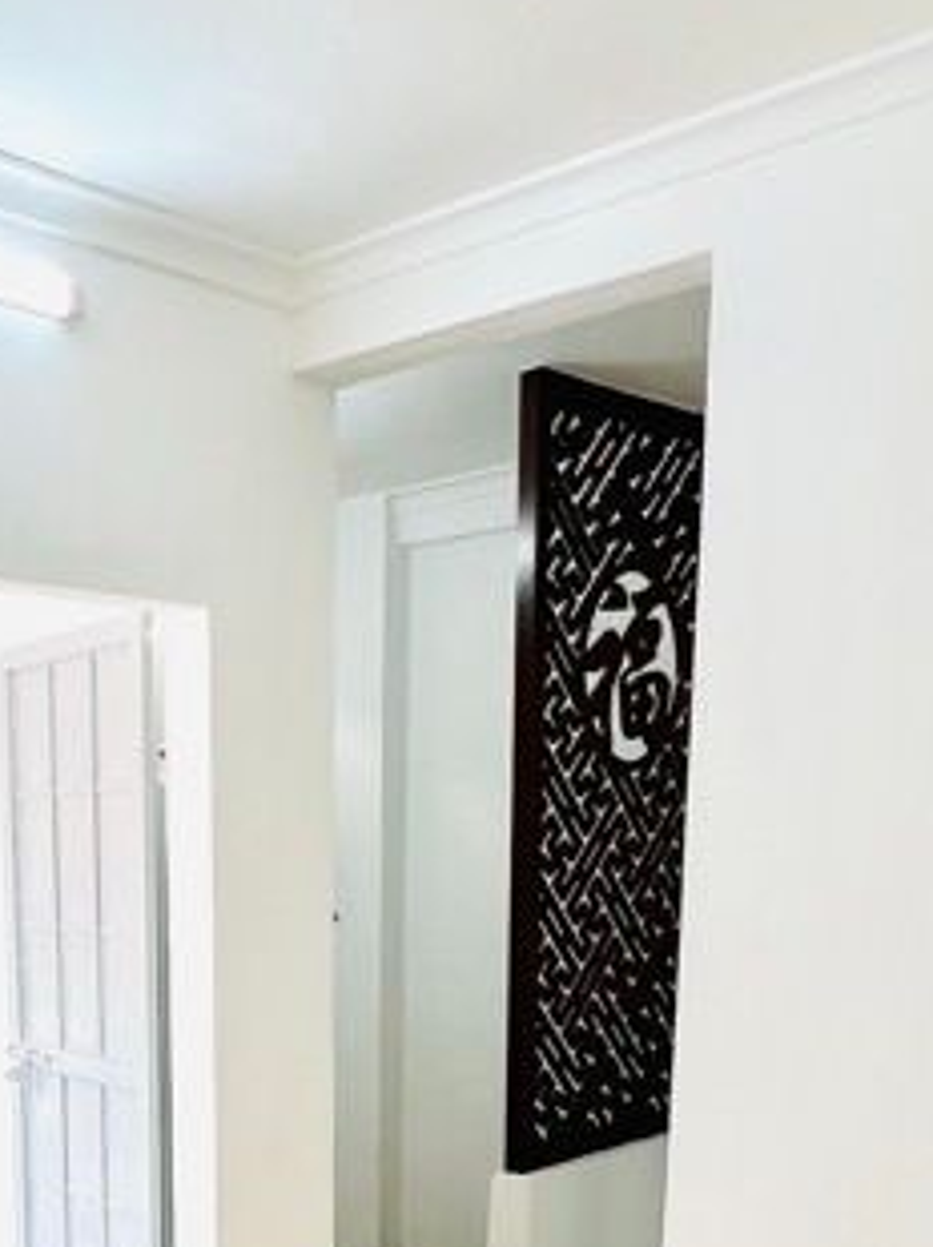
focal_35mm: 43
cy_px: 1243
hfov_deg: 32.5
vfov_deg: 38.9
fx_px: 1547
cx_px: 165
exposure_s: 1/99
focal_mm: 1.57
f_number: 1.8
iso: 32
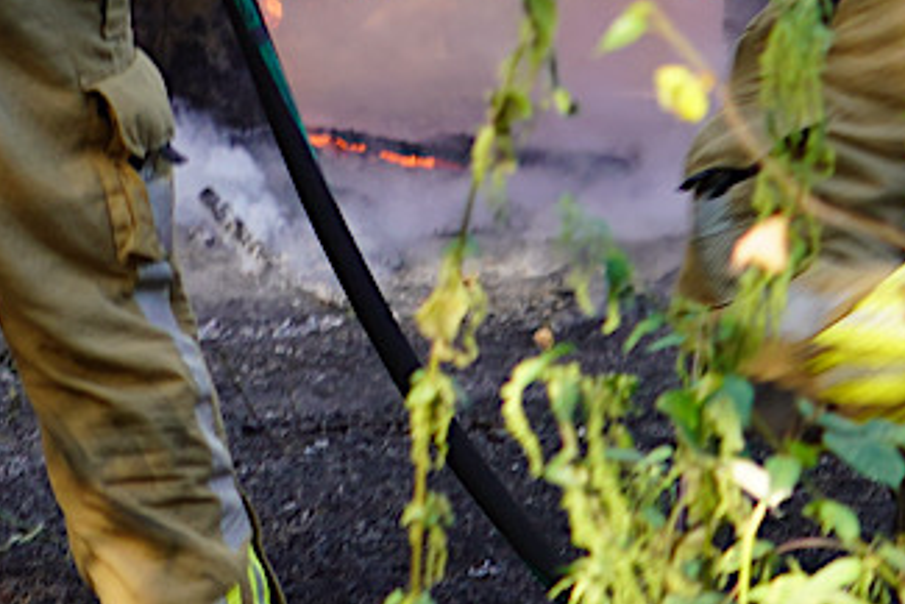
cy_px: -688
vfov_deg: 4.2
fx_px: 8173
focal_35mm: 325
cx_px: -78
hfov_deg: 6.3
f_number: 4
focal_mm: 55
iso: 125
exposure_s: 1/60
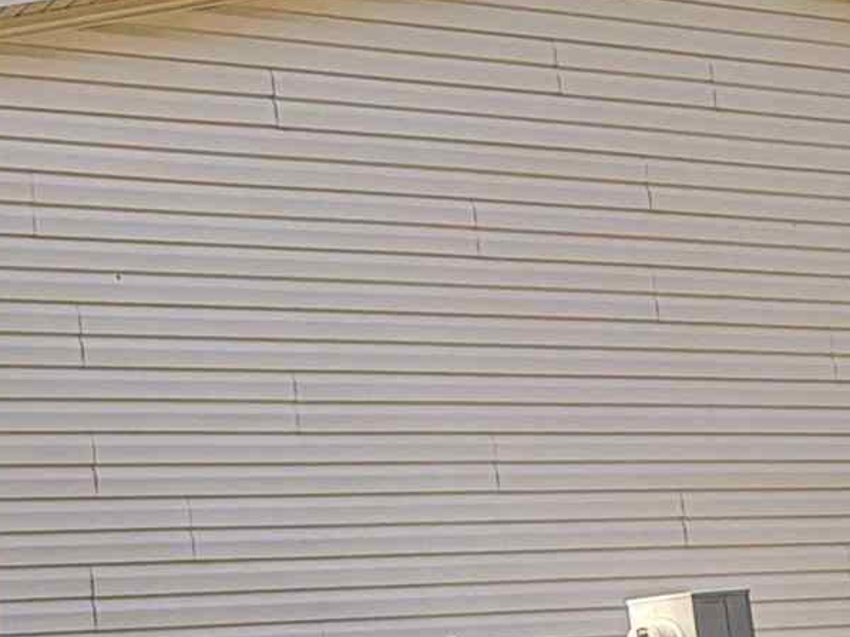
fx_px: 1768
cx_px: -241
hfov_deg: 23.9
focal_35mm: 72
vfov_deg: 20.1
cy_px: 573
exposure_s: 1/284
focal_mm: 2.22
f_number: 2.2
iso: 64
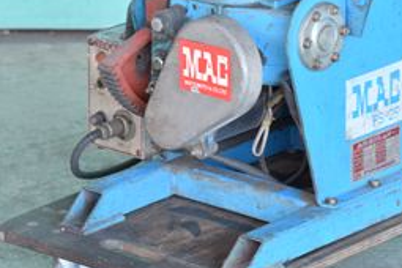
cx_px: 240
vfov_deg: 5.5
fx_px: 2791
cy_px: 91
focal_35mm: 250
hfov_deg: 8.2
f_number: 6.3
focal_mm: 85
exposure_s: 1/30
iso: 1250
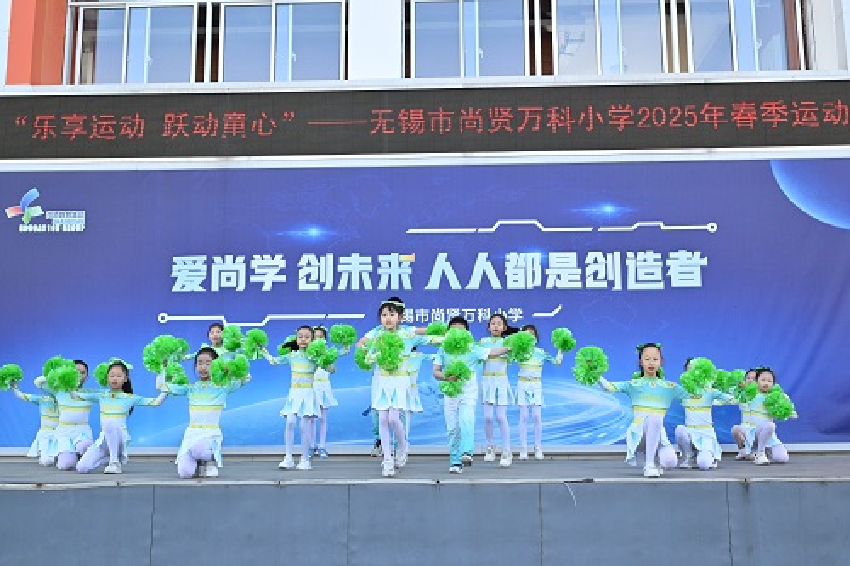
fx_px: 850
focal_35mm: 36
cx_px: 425
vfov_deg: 36.8
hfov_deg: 53.1
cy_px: 283
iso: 1600
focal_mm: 36
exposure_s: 1/400
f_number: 10
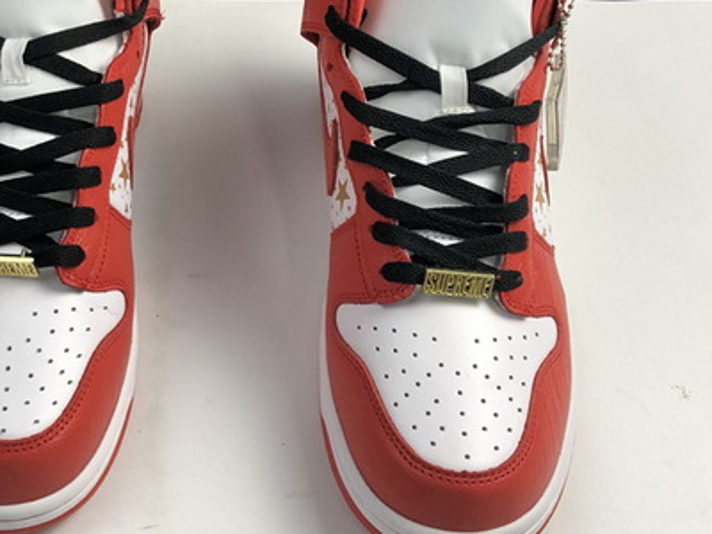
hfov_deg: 34.0
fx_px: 1152
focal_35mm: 56
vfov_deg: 26.0
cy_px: 187
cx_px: 237
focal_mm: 4
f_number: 1.8
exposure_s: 1/50
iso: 20
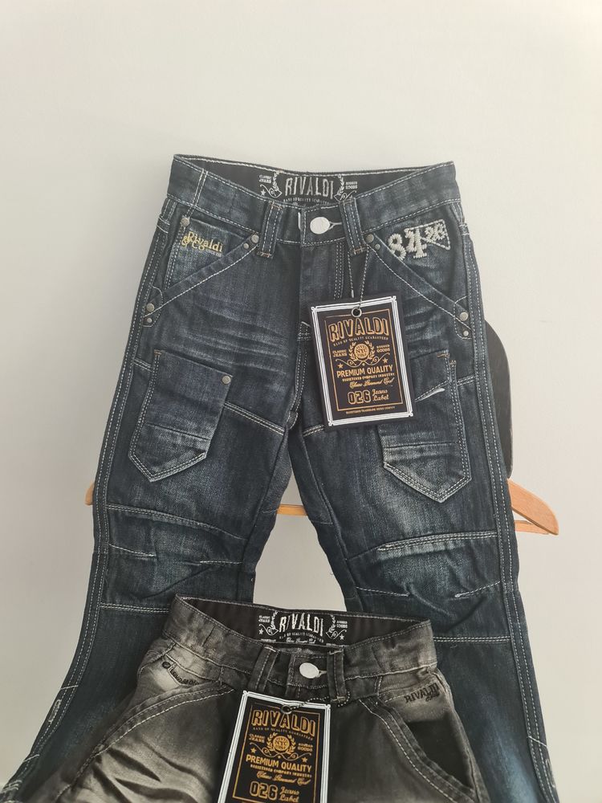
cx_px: 301
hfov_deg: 54.9
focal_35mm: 25
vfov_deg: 69.4
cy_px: 402
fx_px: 580
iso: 320
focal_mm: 7
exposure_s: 1/100
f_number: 1.8
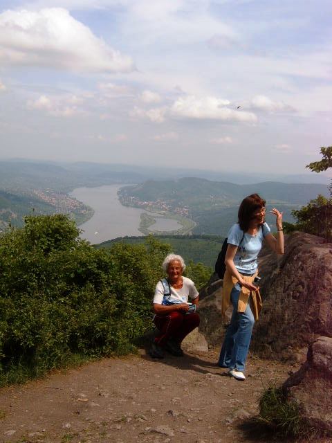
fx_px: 486
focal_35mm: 38
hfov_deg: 37.7
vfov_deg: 49.0
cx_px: 166
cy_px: 222
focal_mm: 5.8
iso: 63
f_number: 5.8
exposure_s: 1/350
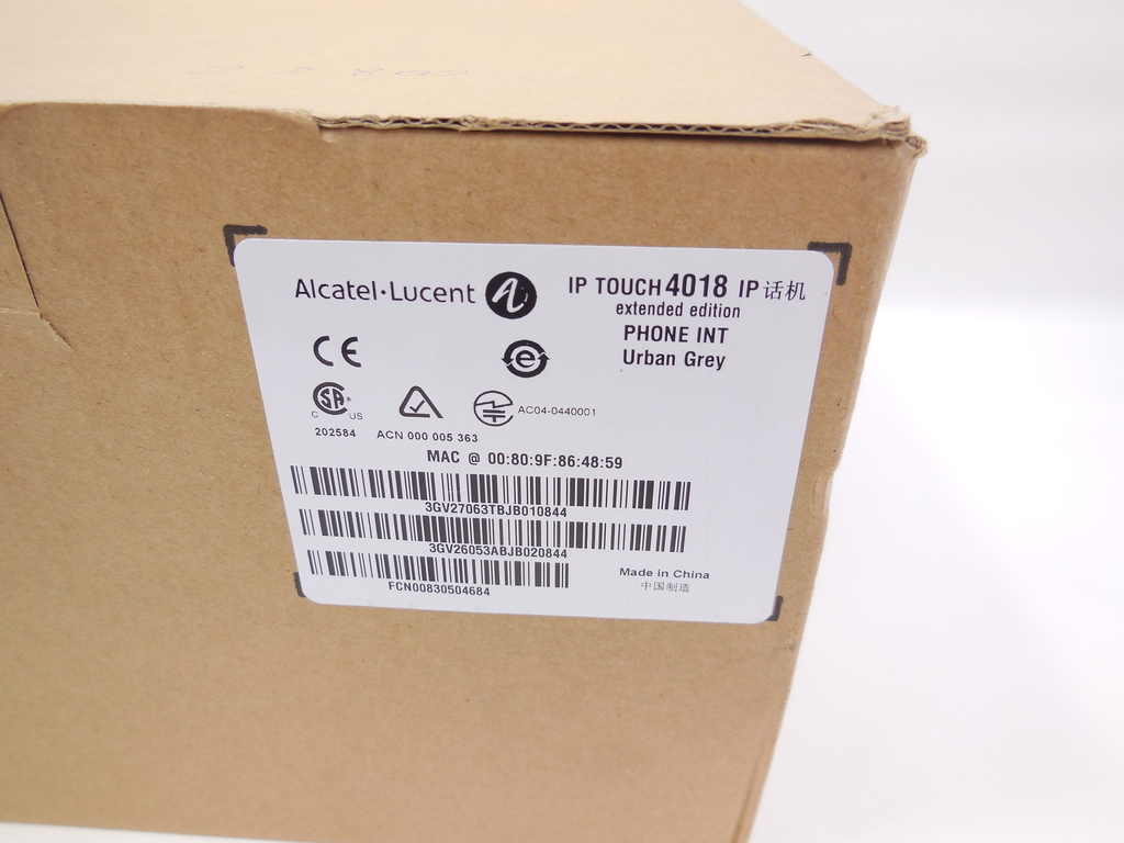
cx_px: 562
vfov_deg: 54.9
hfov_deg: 69.4
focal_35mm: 25
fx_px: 812
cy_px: 422
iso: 125
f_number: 3.1
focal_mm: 4.5
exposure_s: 1/40
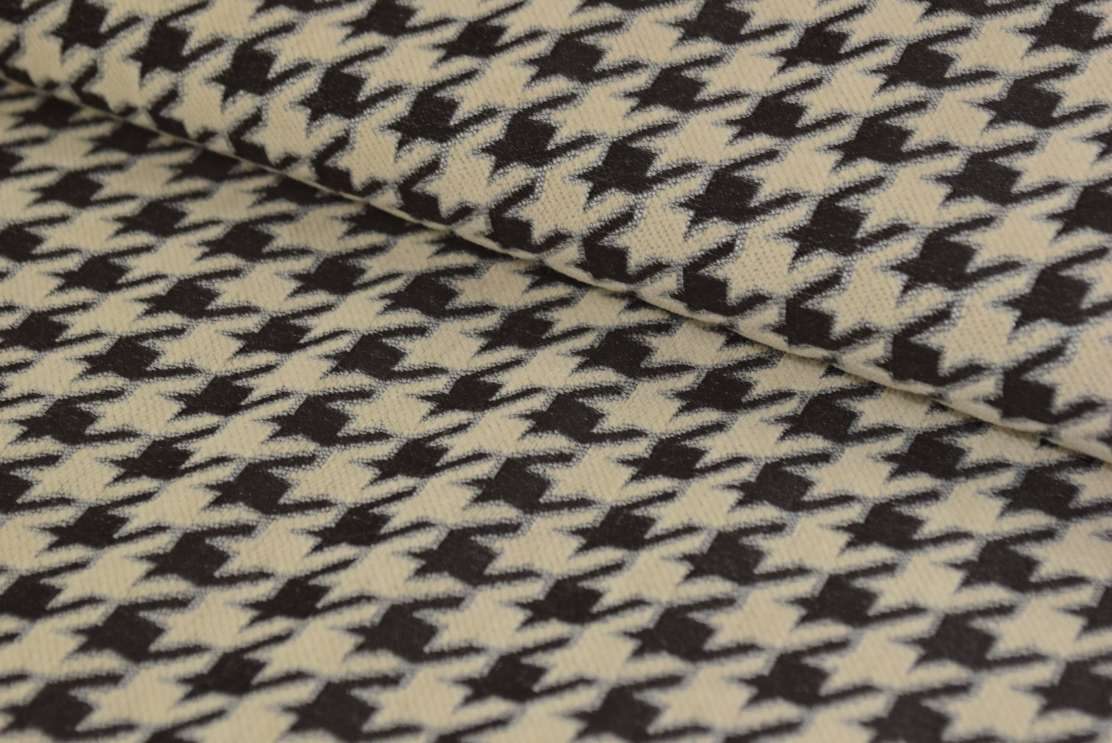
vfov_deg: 16.6
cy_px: 372
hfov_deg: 24.6
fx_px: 2550
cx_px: 556
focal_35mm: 82
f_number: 8
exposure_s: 1/200
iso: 560
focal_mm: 55
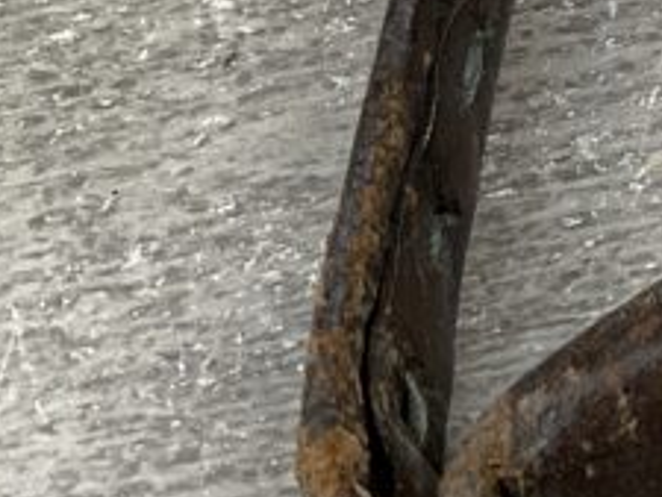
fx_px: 2526
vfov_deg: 10.8
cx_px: 1371
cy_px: -282
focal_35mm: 132
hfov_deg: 12.8
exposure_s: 1/199
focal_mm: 3
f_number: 1.8
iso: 16
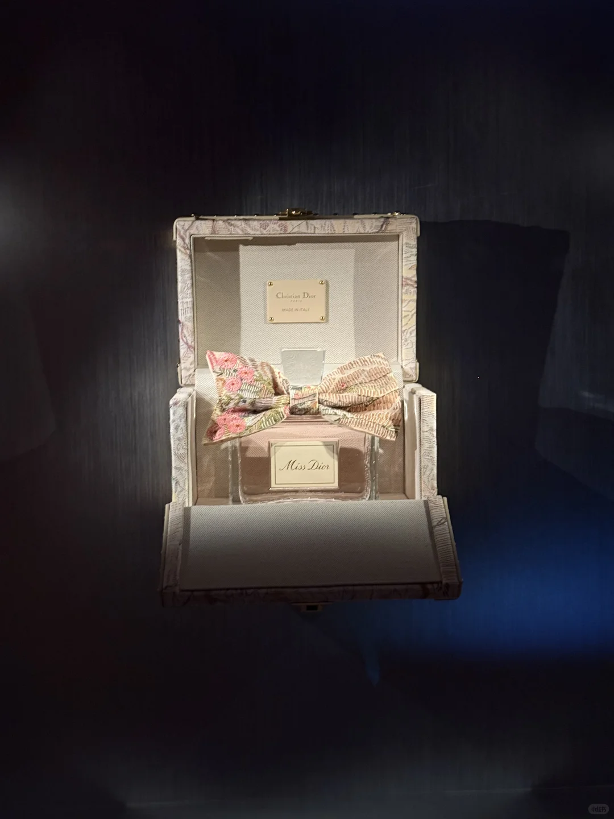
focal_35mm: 48
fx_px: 1135
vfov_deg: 39.7
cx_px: 307
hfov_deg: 30.3
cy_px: 410
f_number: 1.78
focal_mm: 6.76
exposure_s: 1/32
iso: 500
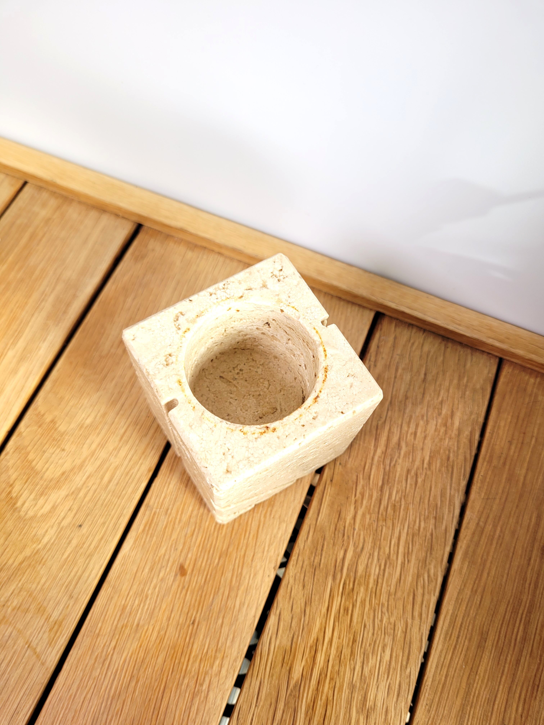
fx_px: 545
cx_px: 272
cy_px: 362
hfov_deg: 53.1
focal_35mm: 26
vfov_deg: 67.3
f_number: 1.8
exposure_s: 1/955
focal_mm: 5.4
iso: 40
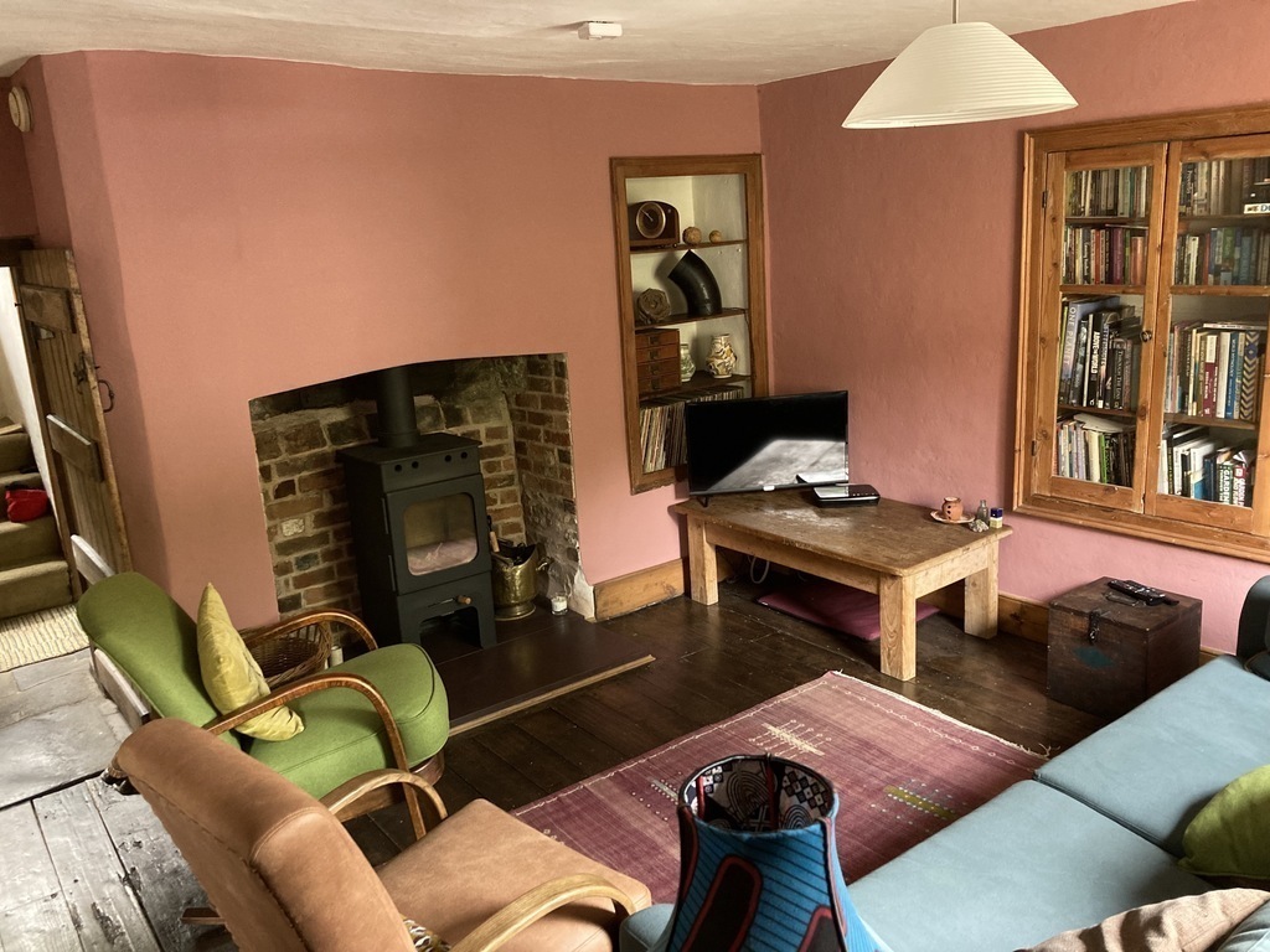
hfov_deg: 63.4
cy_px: 476
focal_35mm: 28
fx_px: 1027
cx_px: 635
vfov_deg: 49.7
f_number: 1.8
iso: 400
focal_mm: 3.99
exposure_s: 1/30
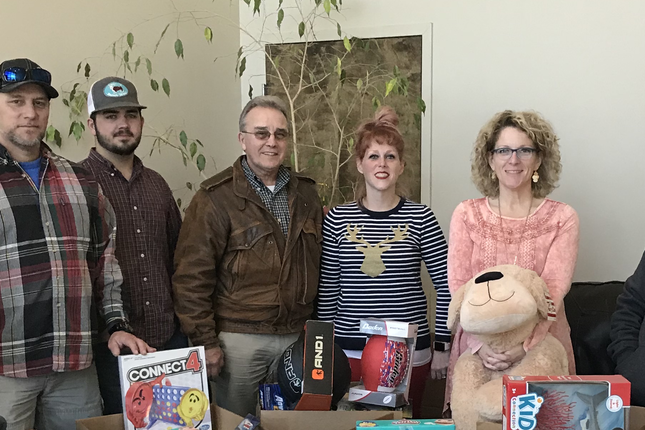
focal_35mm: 65
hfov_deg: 30.9
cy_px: 370
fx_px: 1164
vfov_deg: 20.6
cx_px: 383
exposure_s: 1/30
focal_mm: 3.99
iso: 40
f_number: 1.8
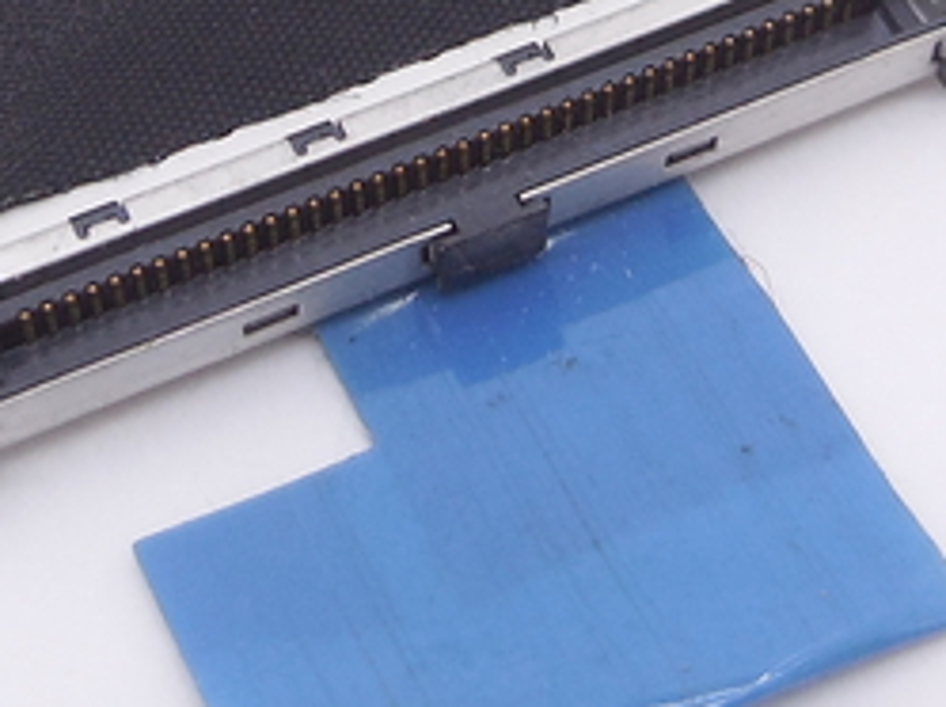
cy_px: -49
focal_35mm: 103
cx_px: 437
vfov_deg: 14.0
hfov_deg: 19.1
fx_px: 2811
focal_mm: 4.5
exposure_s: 1/40
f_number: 3.1
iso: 125
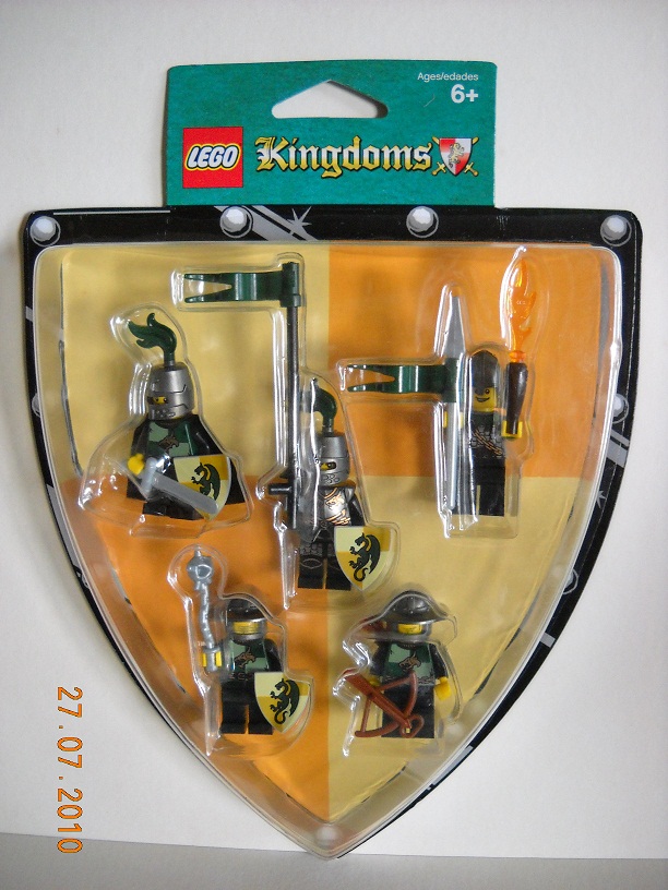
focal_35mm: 41
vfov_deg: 45.8
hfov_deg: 35.1
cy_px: 445
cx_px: 334
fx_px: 1055
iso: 400
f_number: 3.1
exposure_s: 1/42
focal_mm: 6.72
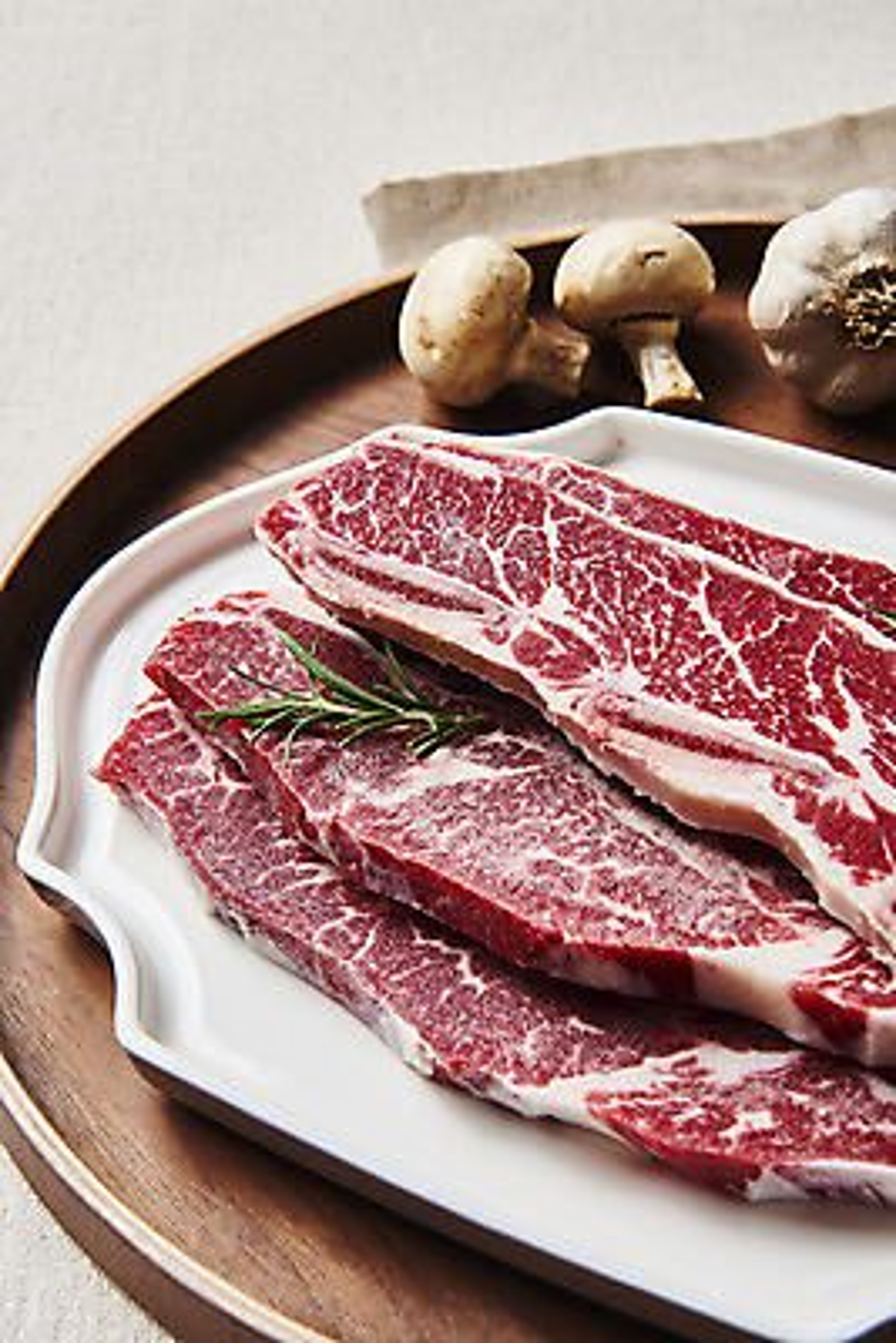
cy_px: 672
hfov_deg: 21.9
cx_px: 448
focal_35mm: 62
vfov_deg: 32.4
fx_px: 2312
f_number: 14
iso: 100
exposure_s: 1/125
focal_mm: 62
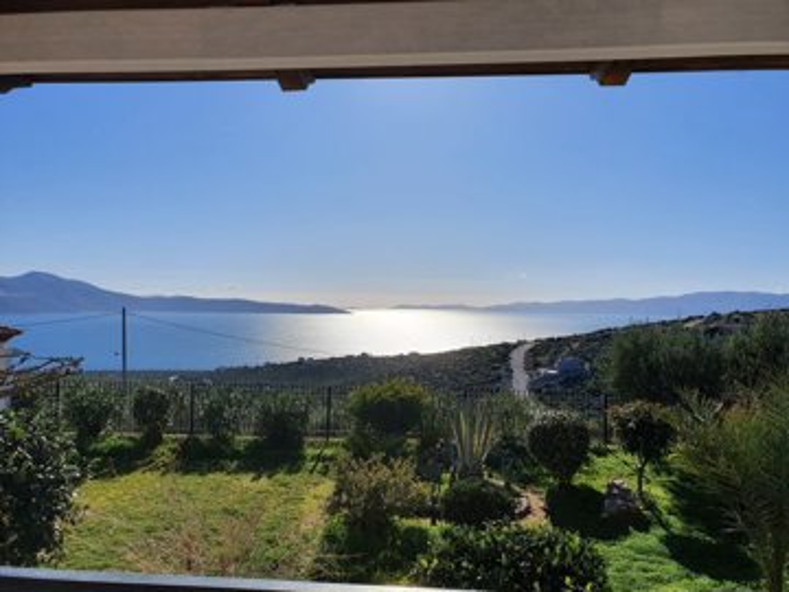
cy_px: 296
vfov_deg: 53.1
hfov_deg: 67.3
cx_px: 394
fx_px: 593
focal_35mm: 26
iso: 50
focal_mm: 4.32
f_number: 2.4
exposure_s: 1/4800
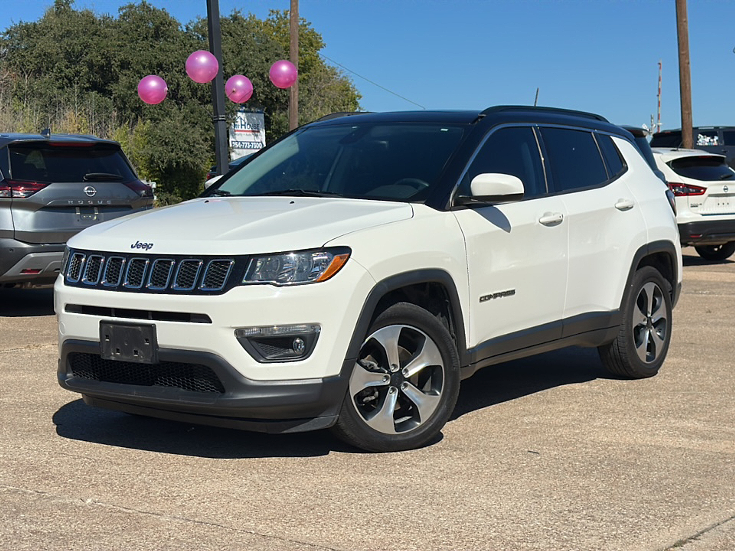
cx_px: 368
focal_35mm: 52
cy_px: 276
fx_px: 1104
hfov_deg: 36.8
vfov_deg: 28.0
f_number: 1.78
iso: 64
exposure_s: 1/8333
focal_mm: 6.86
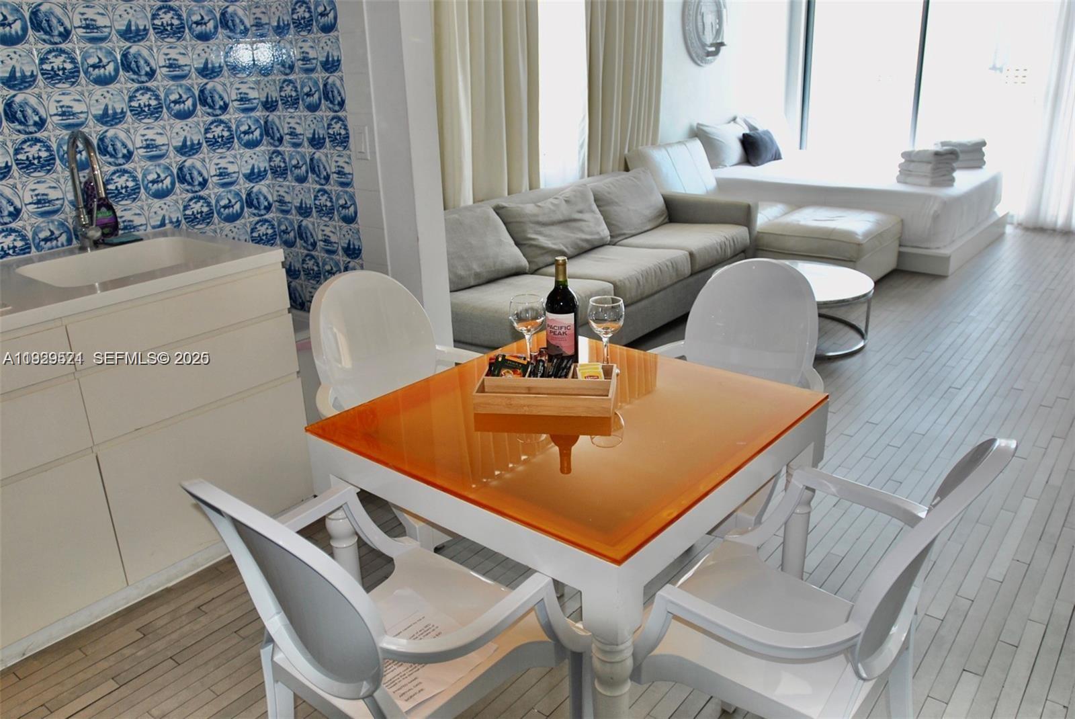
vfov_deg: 45.8
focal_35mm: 28
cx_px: 538
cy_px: 360
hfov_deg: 64.5
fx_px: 852
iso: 100
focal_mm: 19
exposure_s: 1/125
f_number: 2.8
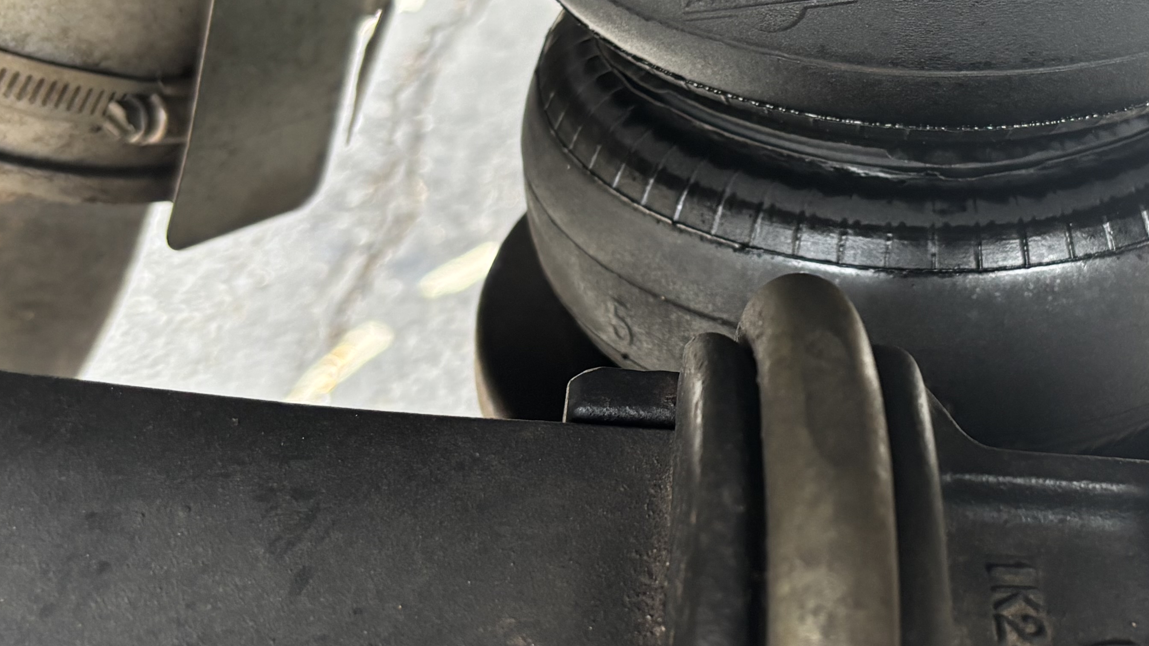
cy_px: 195
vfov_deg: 20.0
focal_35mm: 60
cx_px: 850
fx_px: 1828
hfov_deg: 34.2
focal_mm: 5.96
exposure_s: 1/71
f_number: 1.6
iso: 125
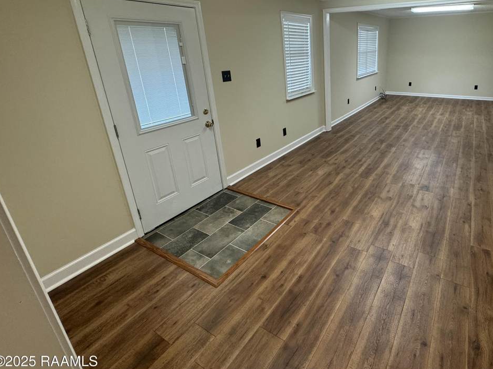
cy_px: 134
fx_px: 271
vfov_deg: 67.4
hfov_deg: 81.9
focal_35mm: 19
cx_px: 328
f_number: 2.2
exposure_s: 1/120
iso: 200
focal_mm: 2.22
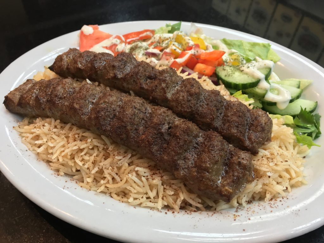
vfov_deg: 48.2
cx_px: 162
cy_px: 122
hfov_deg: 61.7
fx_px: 271
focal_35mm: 29
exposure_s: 1/30
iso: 100
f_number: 2.2
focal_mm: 4.15
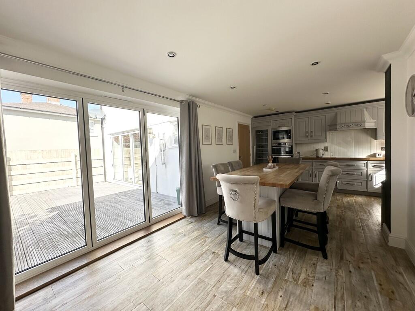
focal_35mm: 14
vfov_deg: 85.7
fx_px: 168
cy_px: 156
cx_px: 208
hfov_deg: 102.1
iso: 40
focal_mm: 2.22
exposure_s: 1/214
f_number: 2.2
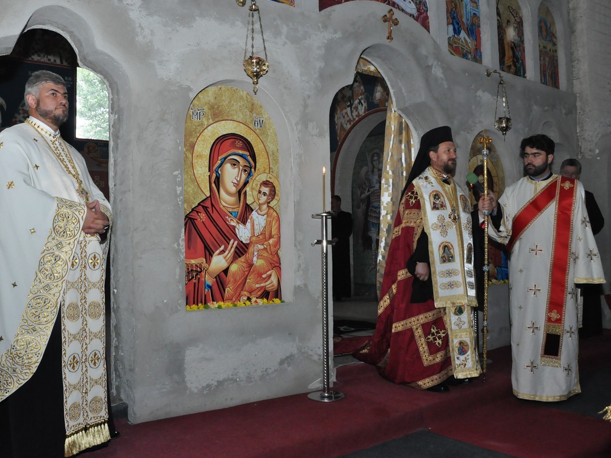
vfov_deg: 46.8
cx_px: 267
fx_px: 530
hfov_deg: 59.8
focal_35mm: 30
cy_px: 232
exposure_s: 1/160
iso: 1600
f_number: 7.1
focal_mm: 18
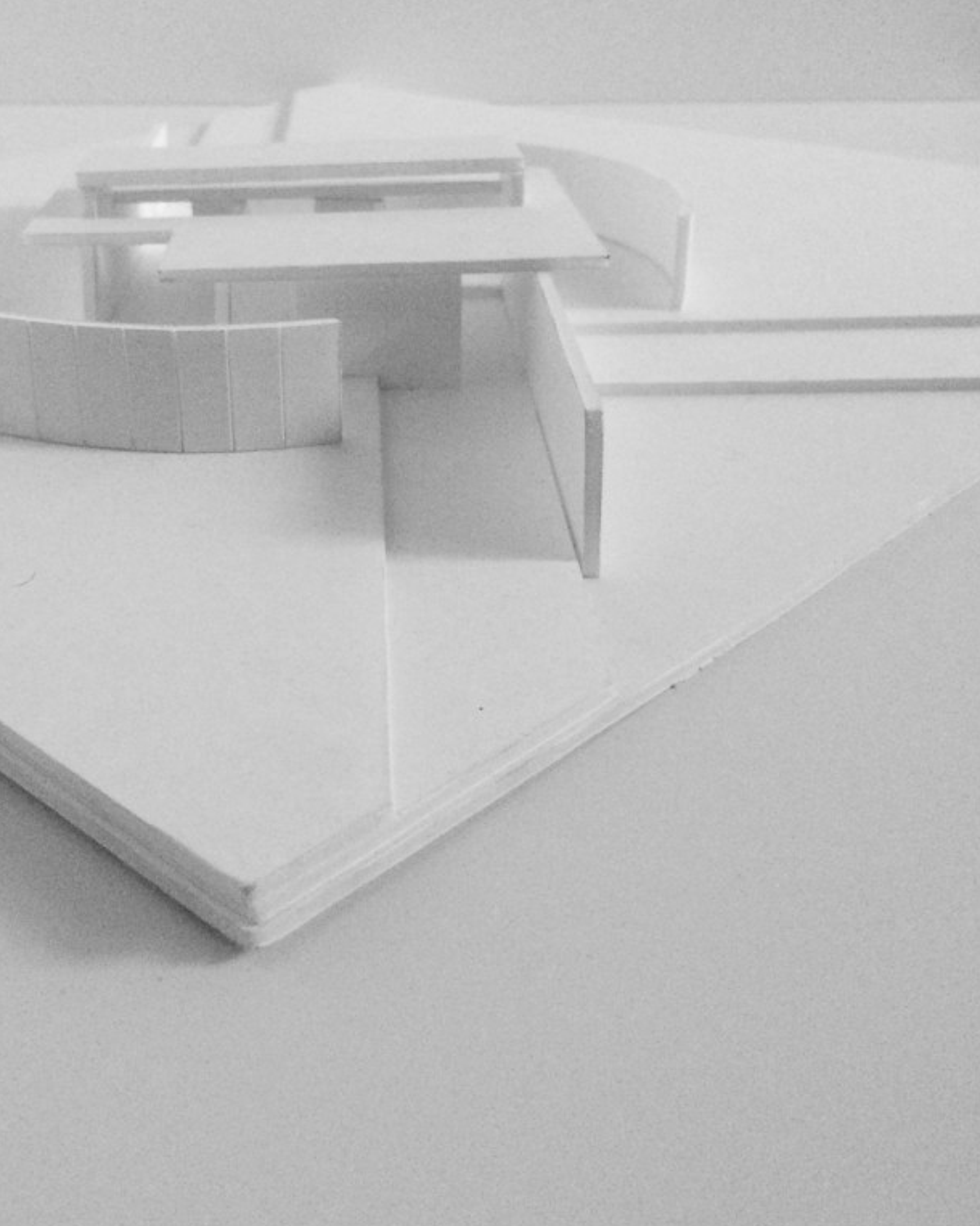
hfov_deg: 38.9
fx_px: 1378
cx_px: 368
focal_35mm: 38
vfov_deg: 47.9
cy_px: 554
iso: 80
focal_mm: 4.15
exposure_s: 1/33
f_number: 2.2
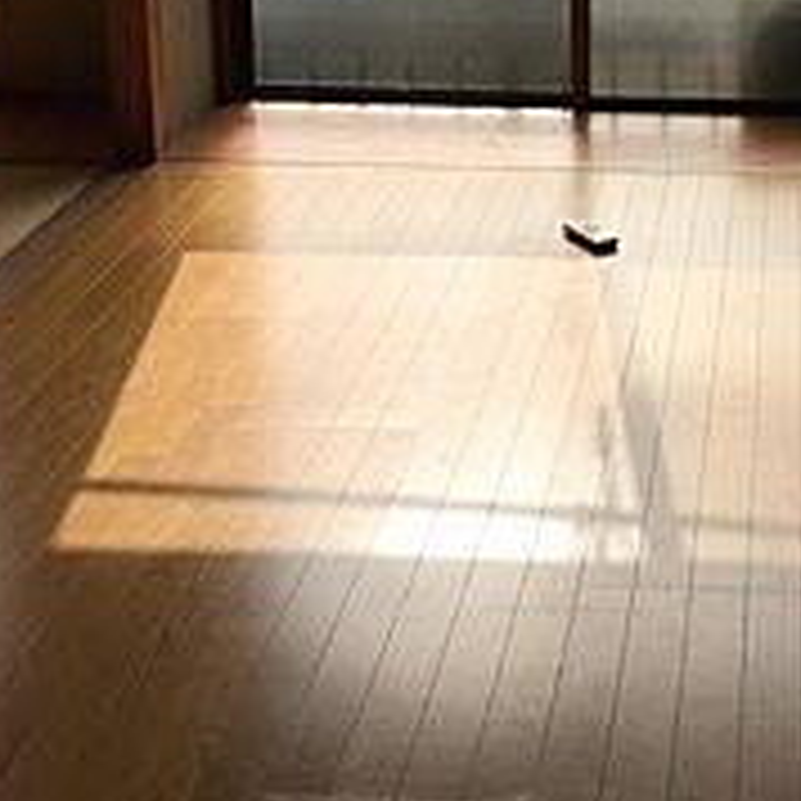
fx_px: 1806
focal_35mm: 69
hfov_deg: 24.5
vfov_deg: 24.1
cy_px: 40
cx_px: 680
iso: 32
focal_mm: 4.15
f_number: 2.2
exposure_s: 1/1163
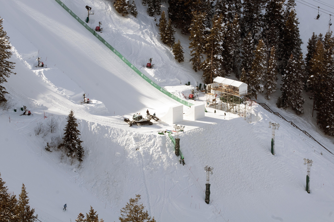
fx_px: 1668
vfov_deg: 7.6
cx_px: 167
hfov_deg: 11.4
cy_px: 111
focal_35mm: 180
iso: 200
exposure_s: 1/250
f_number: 13
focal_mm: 120
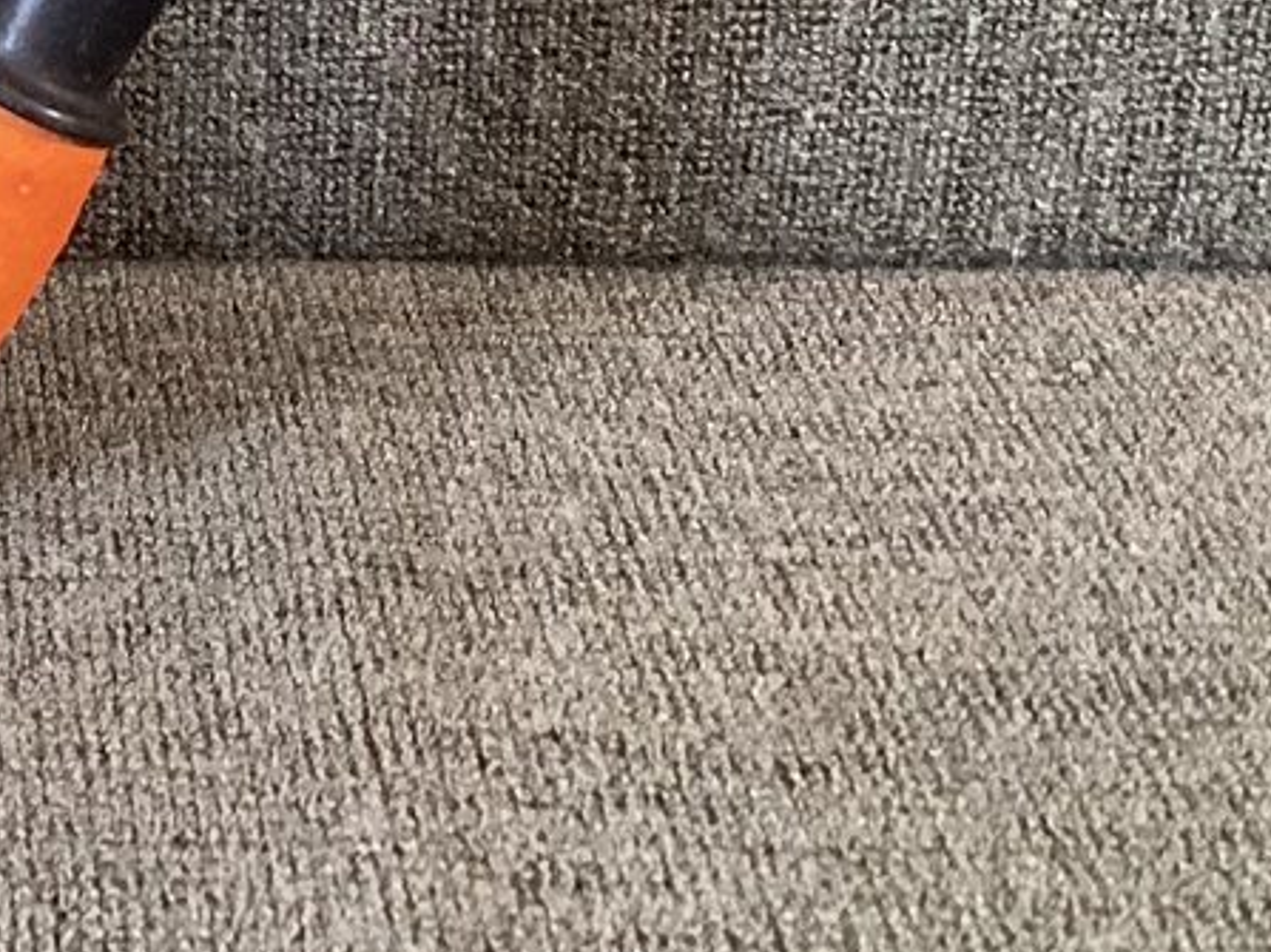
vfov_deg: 13.8
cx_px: -158
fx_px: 3854
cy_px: -75
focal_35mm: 105
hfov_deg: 18.0
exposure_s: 1/40
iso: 250
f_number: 2.4
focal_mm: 3.3
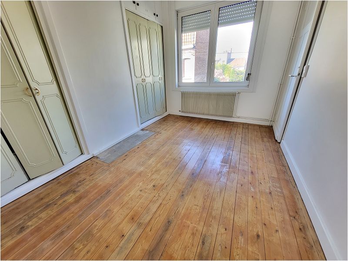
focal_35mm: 13
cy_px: 130
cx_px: 174
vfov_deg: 89.9
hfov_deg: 106.2
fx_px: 131
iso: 160
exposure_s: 1/50
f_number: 2.2
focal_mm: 1.74
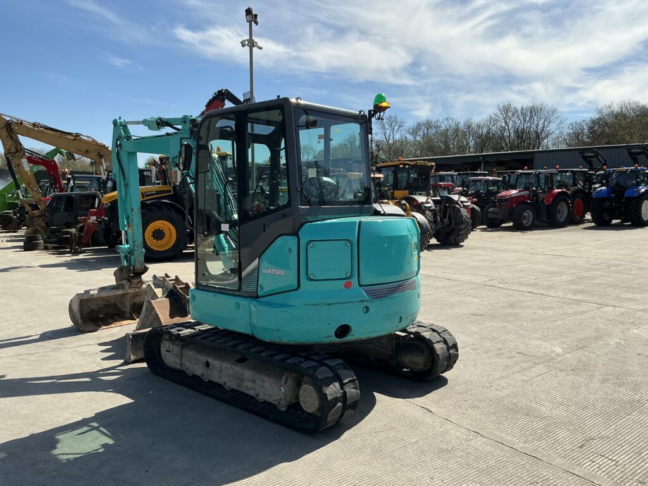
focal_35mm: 28
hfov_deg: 63.4
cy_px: 243
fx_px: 524
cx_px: 324
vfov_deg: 49.7
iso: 25
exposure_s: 1/2320
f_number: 1.8
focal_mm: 3
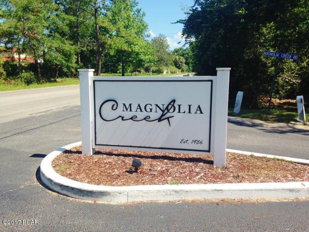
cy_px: 116
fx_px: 295
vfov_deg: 42.9
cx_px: 154
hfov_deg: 55.4
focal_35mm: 33
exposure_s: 1/1261
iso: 50
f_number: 2.4
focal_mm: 4.12
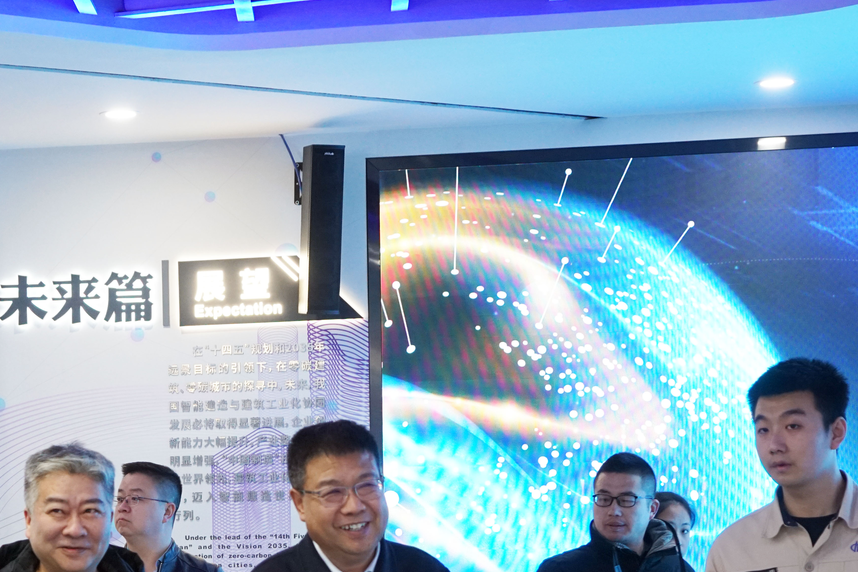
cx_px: 104
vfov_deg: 13.0
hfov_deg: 19.5
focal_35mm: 103
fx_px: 2455
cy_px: 641
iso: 1600
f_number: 4
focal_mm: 44
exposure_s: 1/160
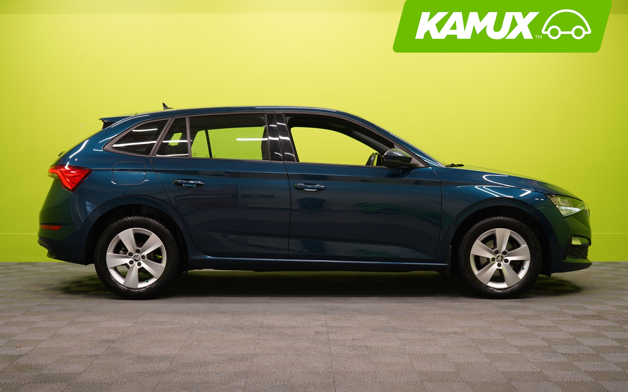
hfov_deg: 40.3
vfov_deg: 25.8
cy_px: 188
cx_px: 314
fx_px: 856
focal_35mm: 50
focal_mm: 49
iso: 400
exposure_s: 1/25
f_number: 5.6
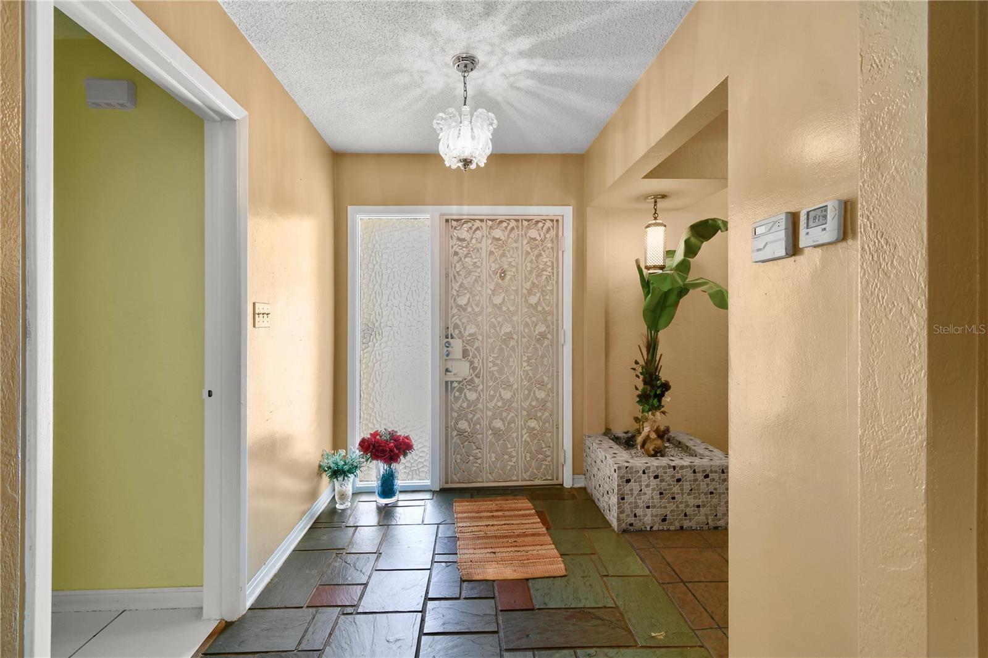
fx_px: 412
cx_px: 494
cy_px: 329
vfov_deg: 77.3
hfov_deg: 100.4
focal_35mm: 15
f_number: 7.1
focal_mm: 10
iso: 100
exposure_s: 1/5
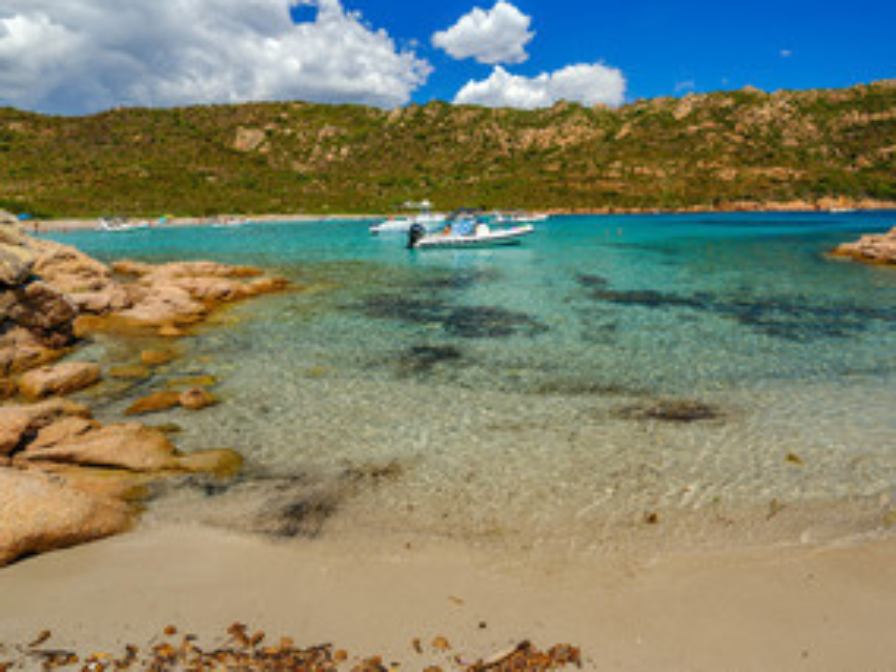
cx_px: 503
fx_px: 544
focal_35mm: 21
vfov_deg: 63.0
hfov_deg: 78.6
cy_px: 278
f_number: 11
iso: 200
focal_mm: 20
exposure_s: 1/60
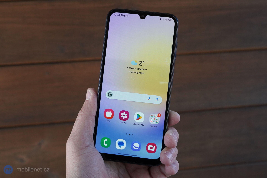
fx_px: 326
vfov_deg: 30.5
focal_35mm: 44
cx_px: 134
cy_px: 89
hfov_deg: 44.5
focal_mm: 44
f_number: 7.1
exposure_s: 1/800
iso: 2500
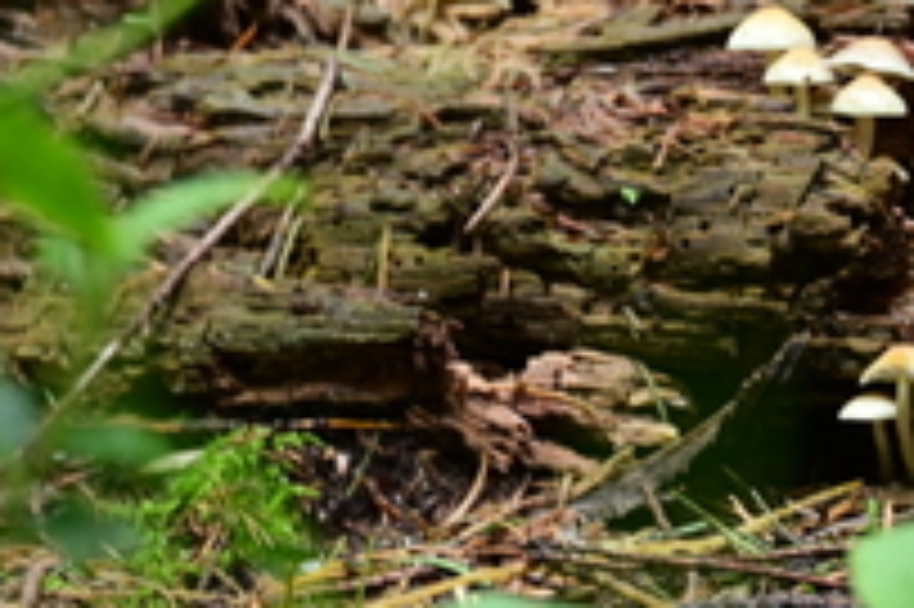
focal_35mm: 374
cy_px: 47
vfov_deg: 3.7
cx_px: 662
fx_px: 9488
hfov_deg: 5.5
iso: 160
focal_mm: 110
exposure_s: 1/3
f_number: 9
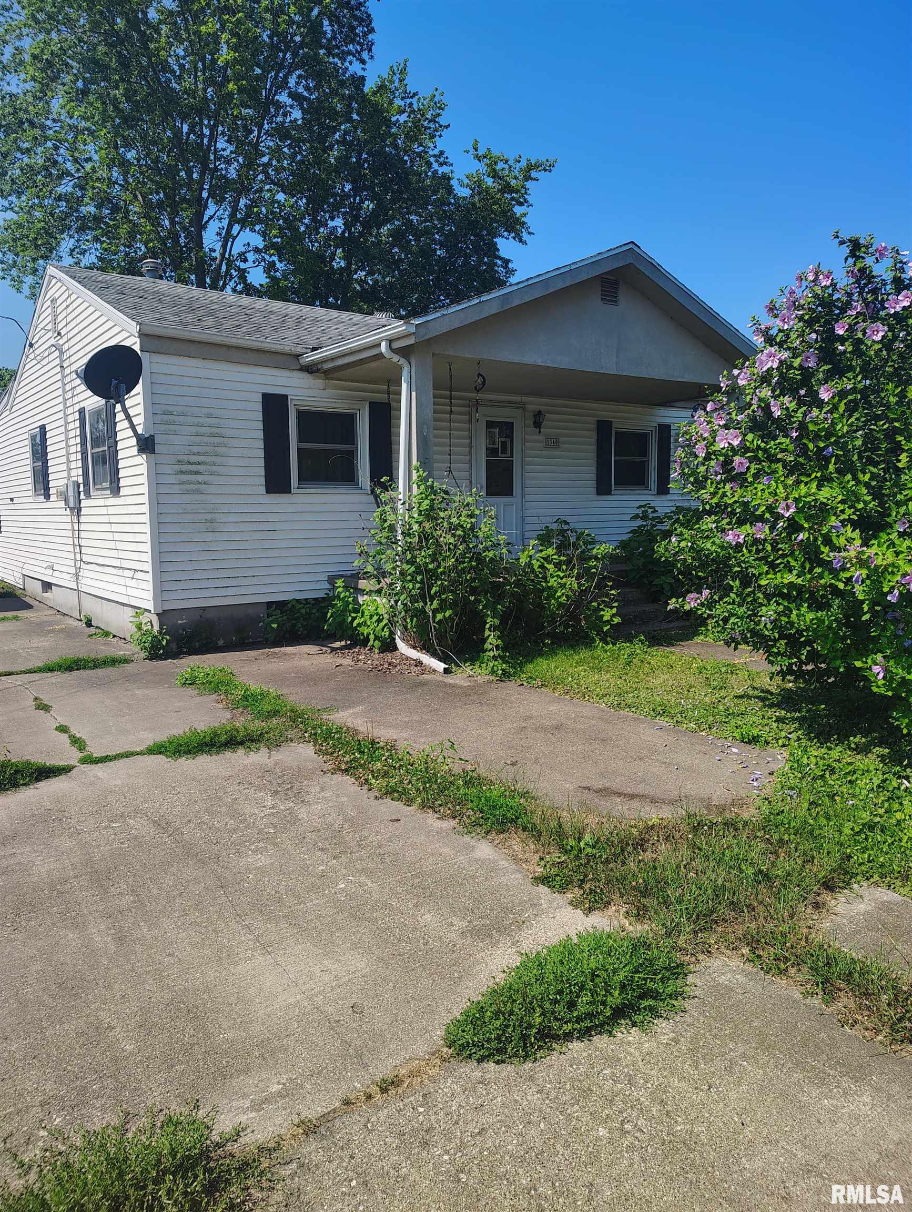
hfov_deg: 56.9
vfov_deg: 71.5
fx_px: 841
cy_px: 606
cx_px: 456
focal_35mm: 24
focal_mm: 5.56
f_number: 1.8
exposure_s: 1/1172
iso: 120
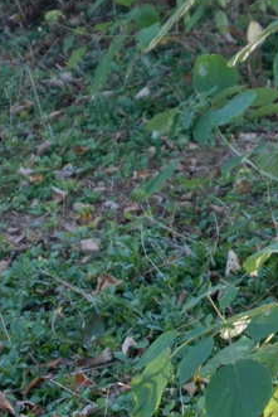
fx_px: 1504
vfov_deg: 15.7
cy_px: 136
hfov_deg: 10.2
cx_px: 421
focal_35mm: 130
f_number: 3.5
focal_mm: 28
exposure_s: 1/40
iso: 400
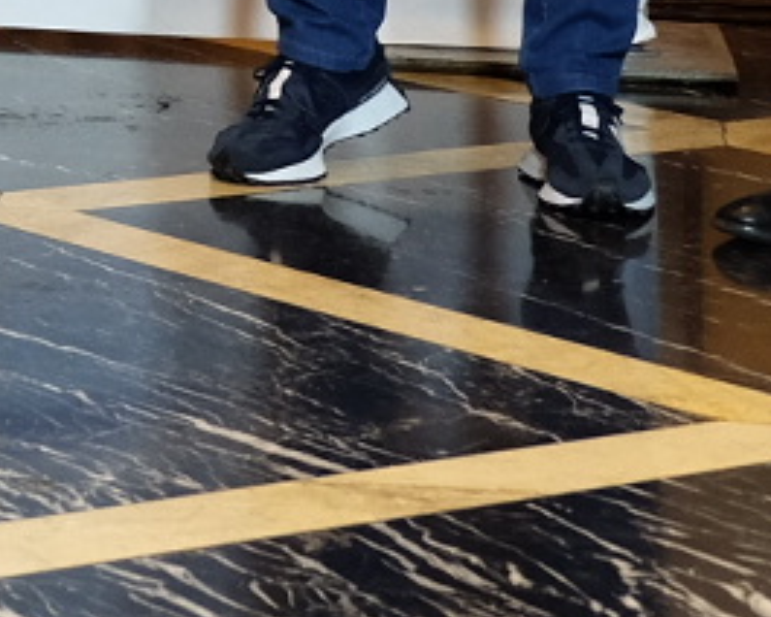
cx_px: -934
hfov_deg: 9.9
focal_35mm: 176
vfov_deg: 8.0
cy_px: -931
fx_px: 4016
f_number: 2.8
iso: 800
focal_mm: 18.8
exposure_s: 1/120
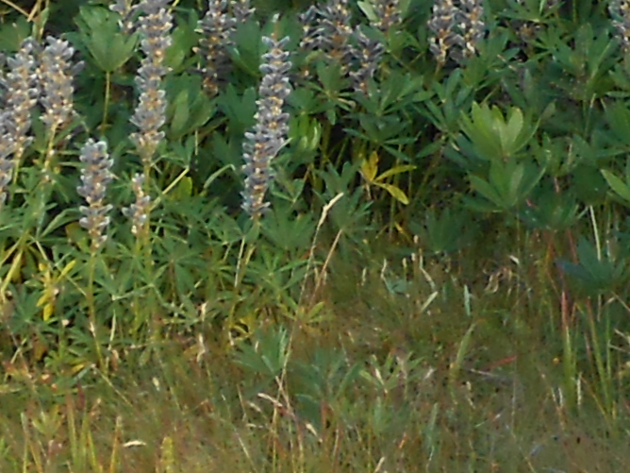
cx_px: 1260
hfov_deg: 9.0
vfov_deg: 7.1
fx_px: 3767
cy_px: -145
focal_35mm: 207
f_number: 3.8
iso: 80
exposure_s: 1/160
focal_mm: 5.3
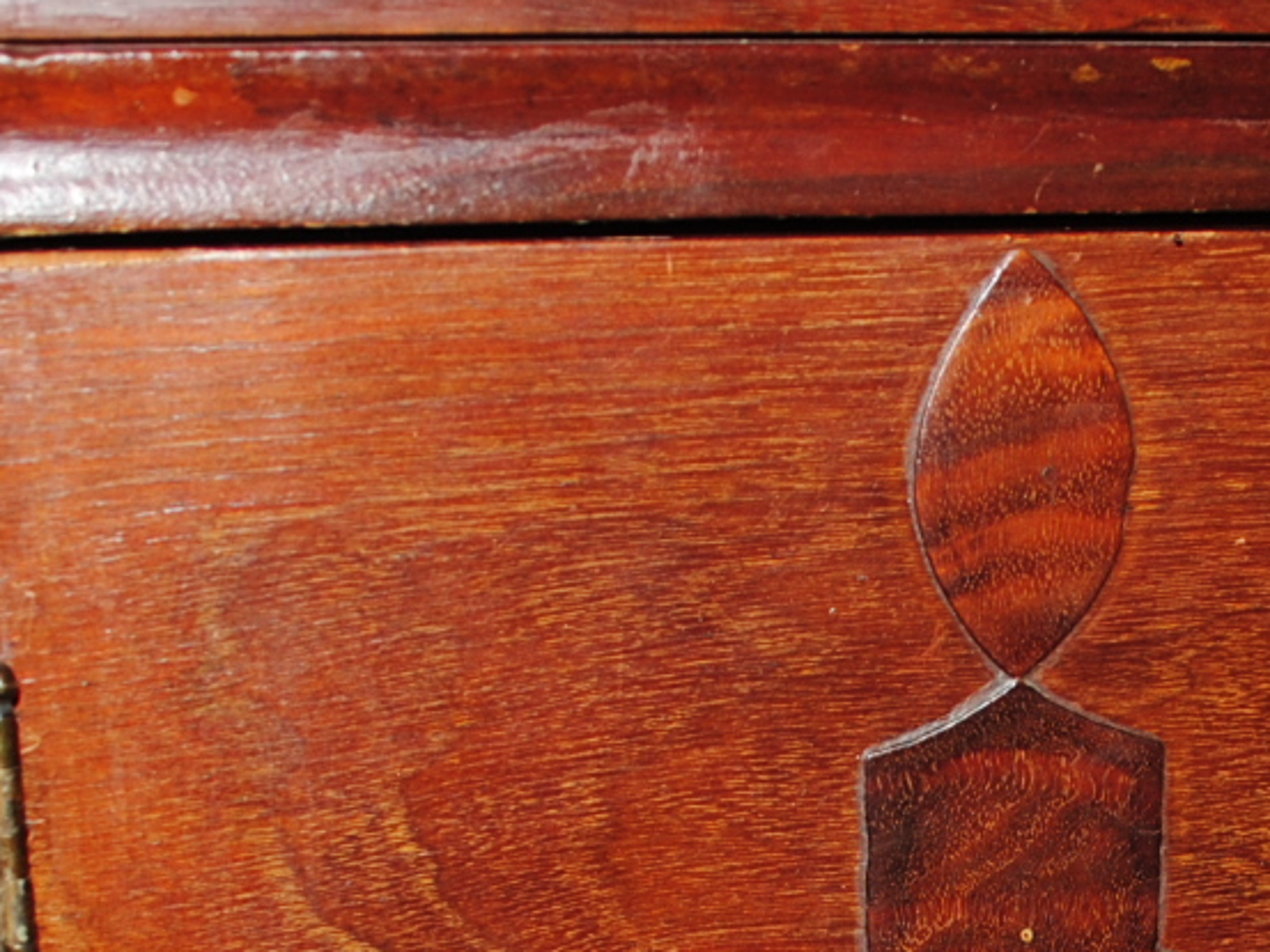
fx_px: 3339
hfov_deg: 21.1
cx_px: 1116
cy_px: 1172
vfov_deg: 15.6
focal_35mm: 91
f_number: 3.5
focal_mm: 18
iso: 100
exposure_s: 1/8
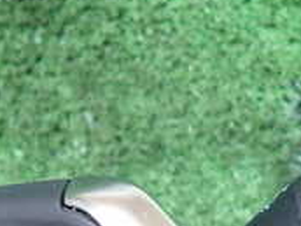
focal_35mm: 87
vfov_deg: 16.2
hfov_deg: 22.4
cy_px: 284
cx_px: 210
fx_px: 756
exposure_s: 1/60
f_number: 2
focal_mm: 4.5
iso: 125
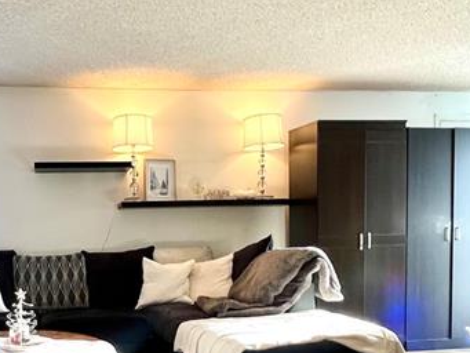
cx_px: 113
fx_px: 530
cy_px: 262
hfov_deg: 46.0
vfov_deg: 36.1
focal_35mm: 39
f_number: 1.8
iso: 250
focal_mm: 1.57
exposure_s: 1/120
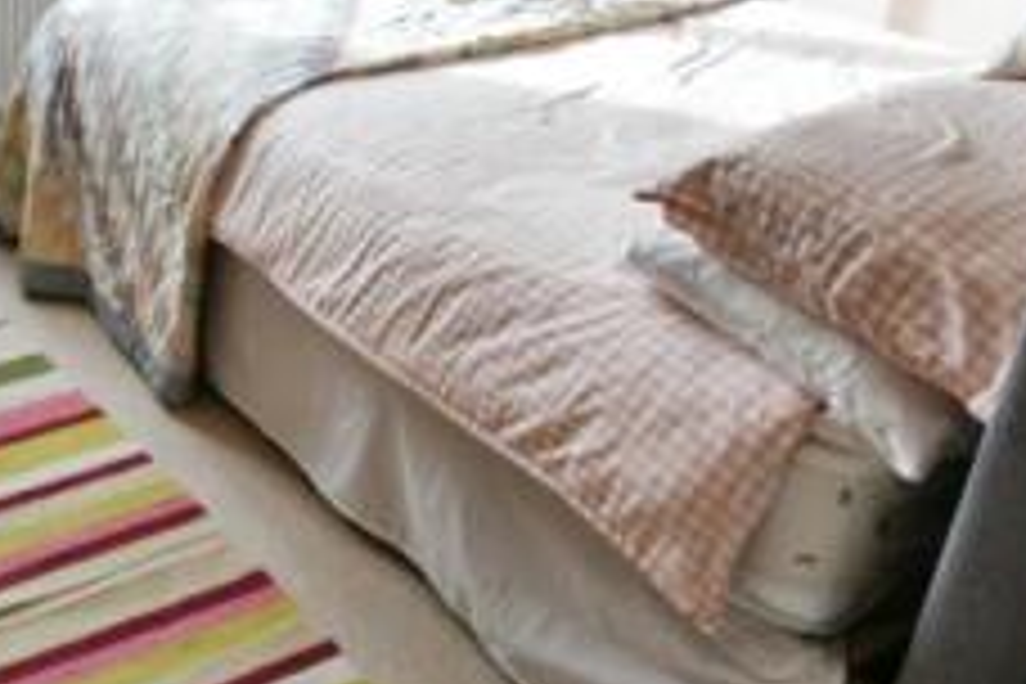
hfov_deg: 42.0
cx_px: 115
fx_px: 1225
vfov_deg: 31.1
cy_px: 259
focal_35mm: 43
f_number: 4
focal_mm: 10
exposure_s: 1/60
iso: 100
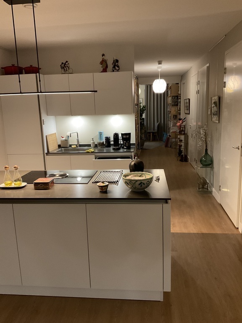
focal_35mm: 29
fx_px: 270
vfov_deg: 61.7
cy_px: 162
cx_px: 121
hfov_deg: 48.2
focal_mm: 3
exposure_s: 1/30
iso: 250
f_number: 1.8
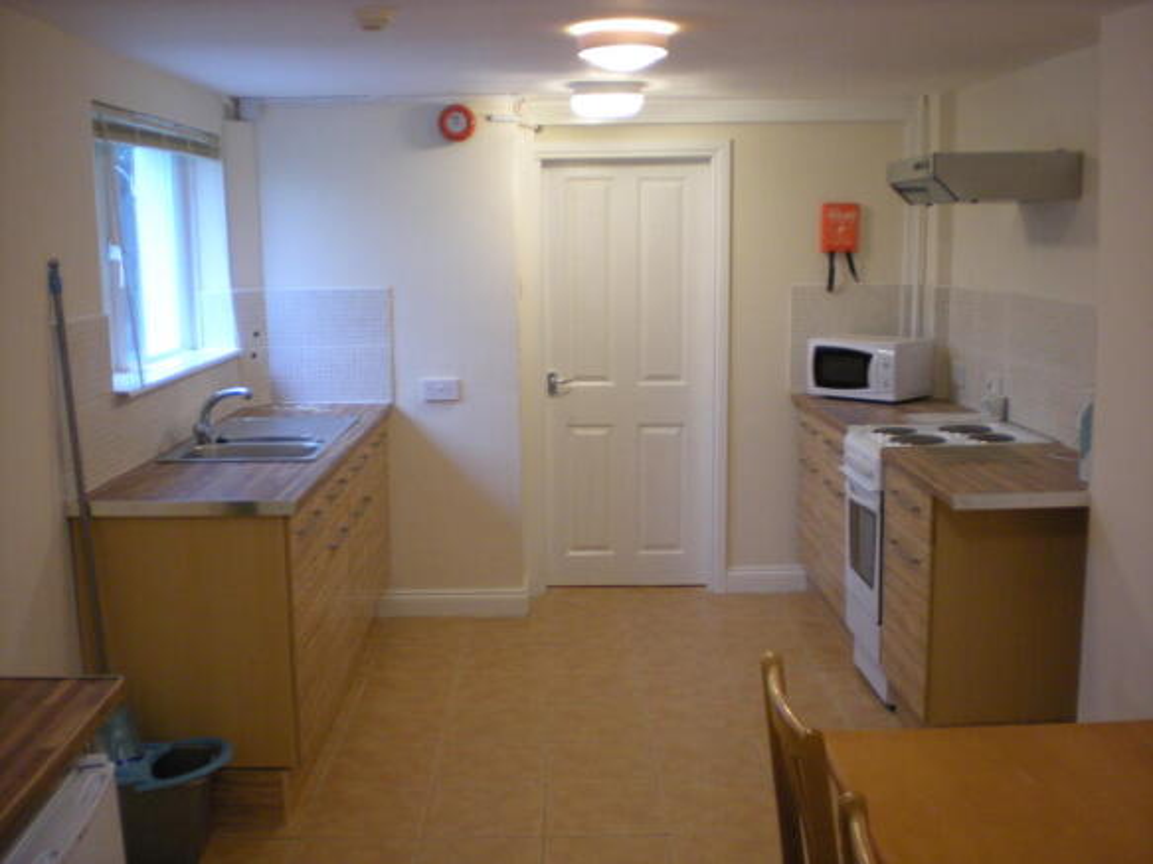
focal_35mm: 38
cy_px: 432
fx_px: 1265
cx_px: 576
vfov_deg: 37.7
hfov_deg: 49.0
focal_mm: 6.3
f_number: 3.1
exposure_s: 1/20.7
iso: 200
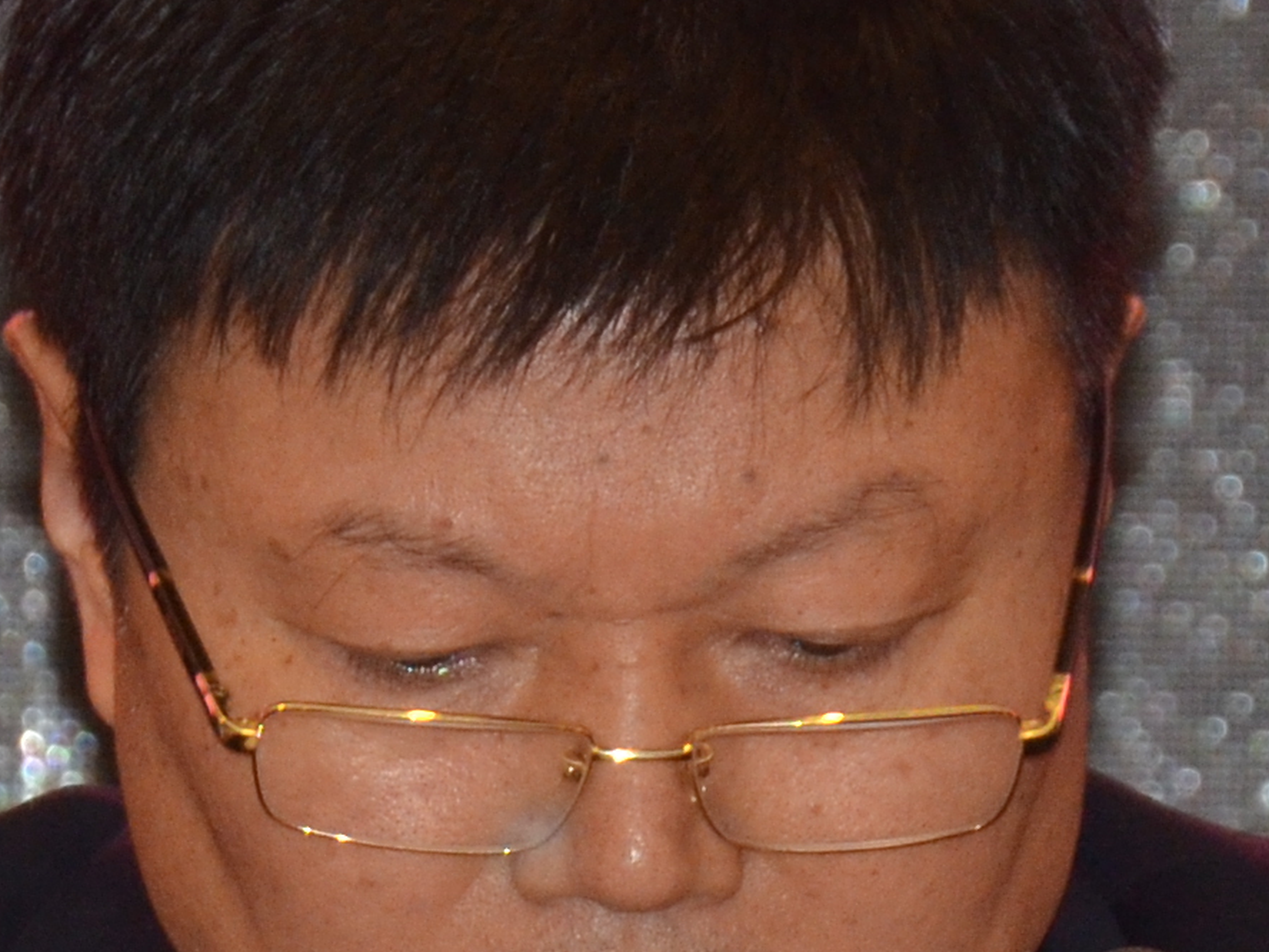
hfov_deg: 2.4
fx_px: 30745
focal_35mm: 839
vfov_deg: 1.8
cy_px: 1285
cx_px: 553
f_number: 5.6
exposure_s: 1/60
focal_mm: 105
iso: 800
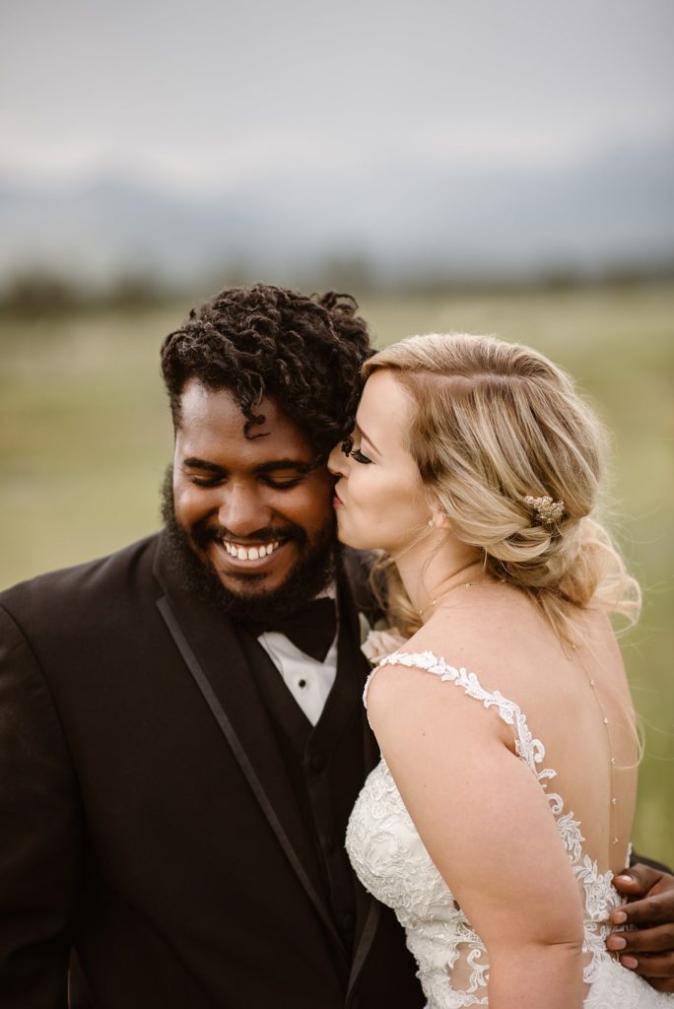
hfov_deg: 16.1
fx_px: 2384
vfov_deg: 23.9
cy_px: 504
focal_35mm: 85
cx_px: 337
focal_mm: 85
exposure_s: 1/2500
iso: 200
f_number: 1.8
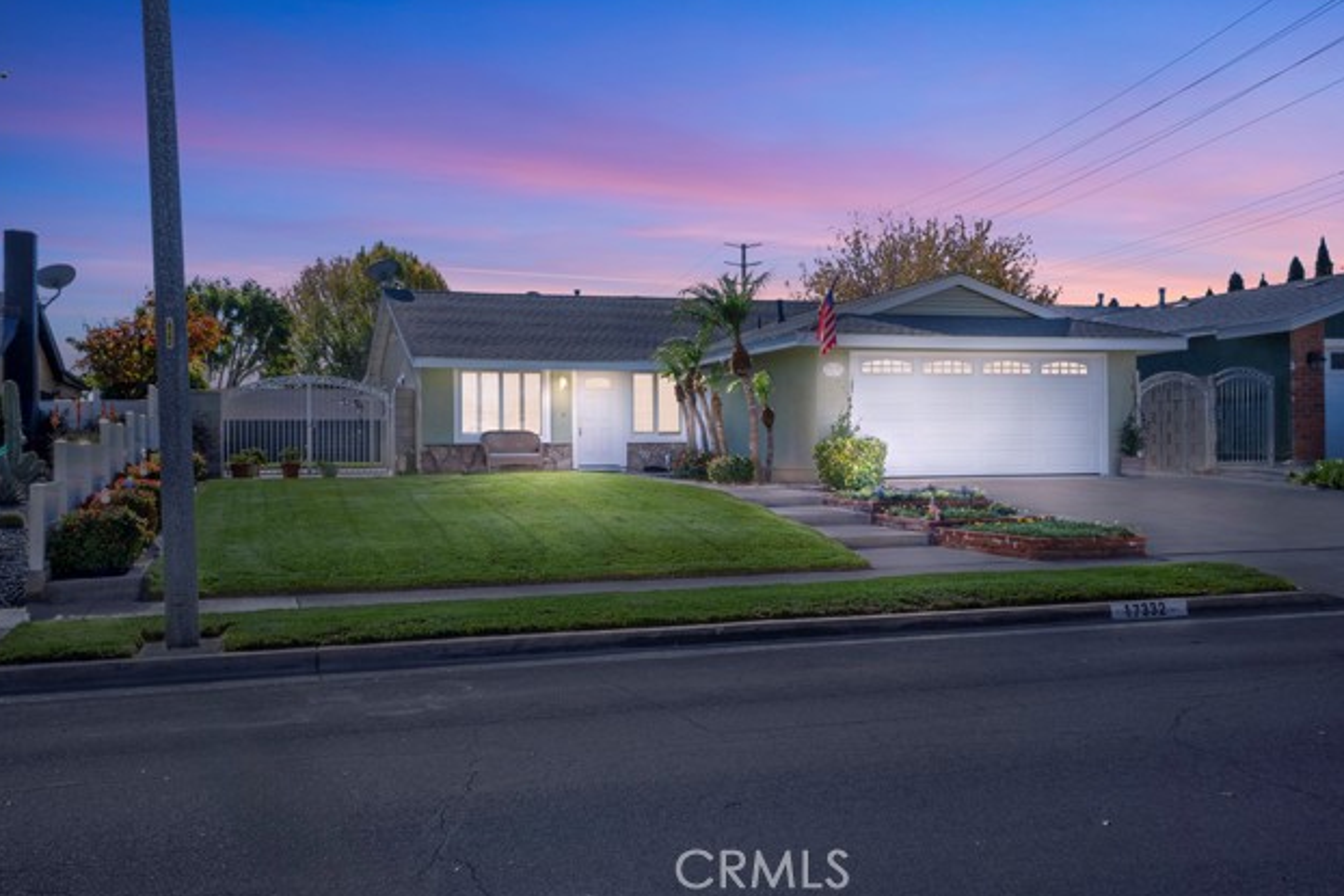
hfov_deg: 53.1
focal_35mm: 36
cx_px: 672
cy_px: 439
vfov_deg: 36.9
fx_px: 1344
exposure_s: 1/30
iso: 50
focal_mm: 35
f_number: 22
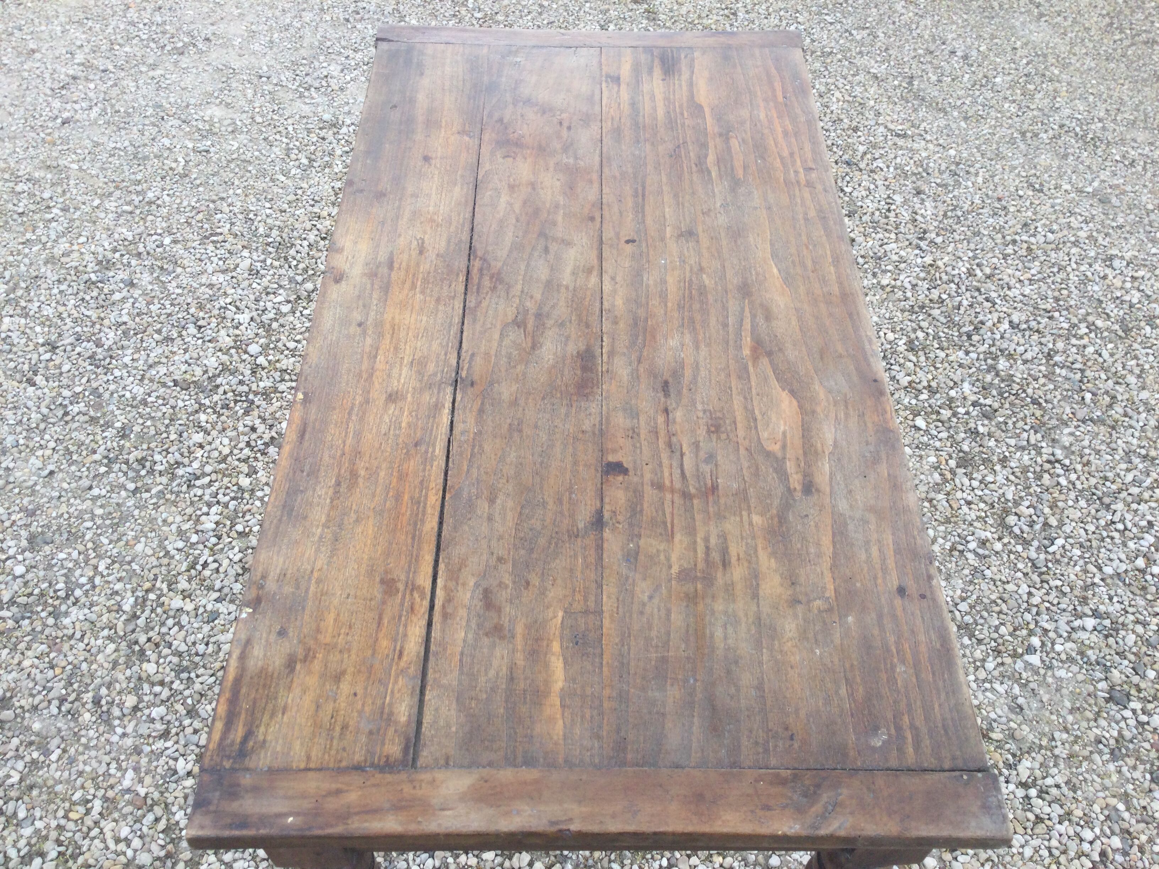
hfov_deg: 58.4
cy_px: 434
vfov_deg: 45.4
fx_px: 1038
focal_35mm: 31
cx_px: 580
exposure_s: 1/304
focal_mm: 3.3
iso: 25
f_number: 2.4
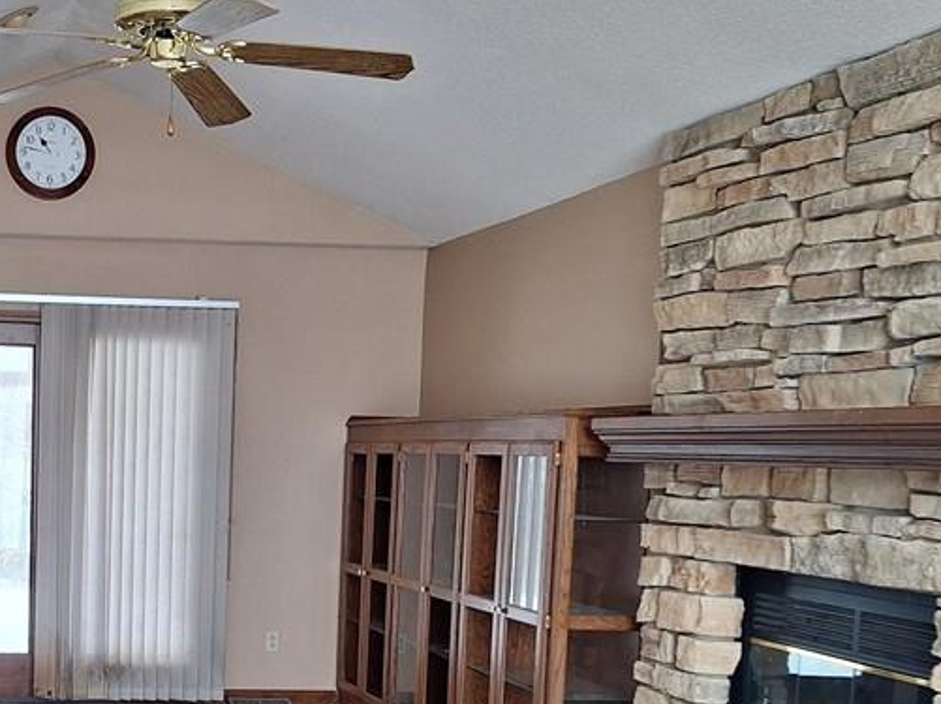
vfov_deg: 30.1
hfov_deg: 37.6
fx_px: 1277
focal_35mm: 47
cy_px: 562
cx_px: 80
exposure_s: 1/120
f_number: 1.8
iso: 40
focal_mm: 5.54
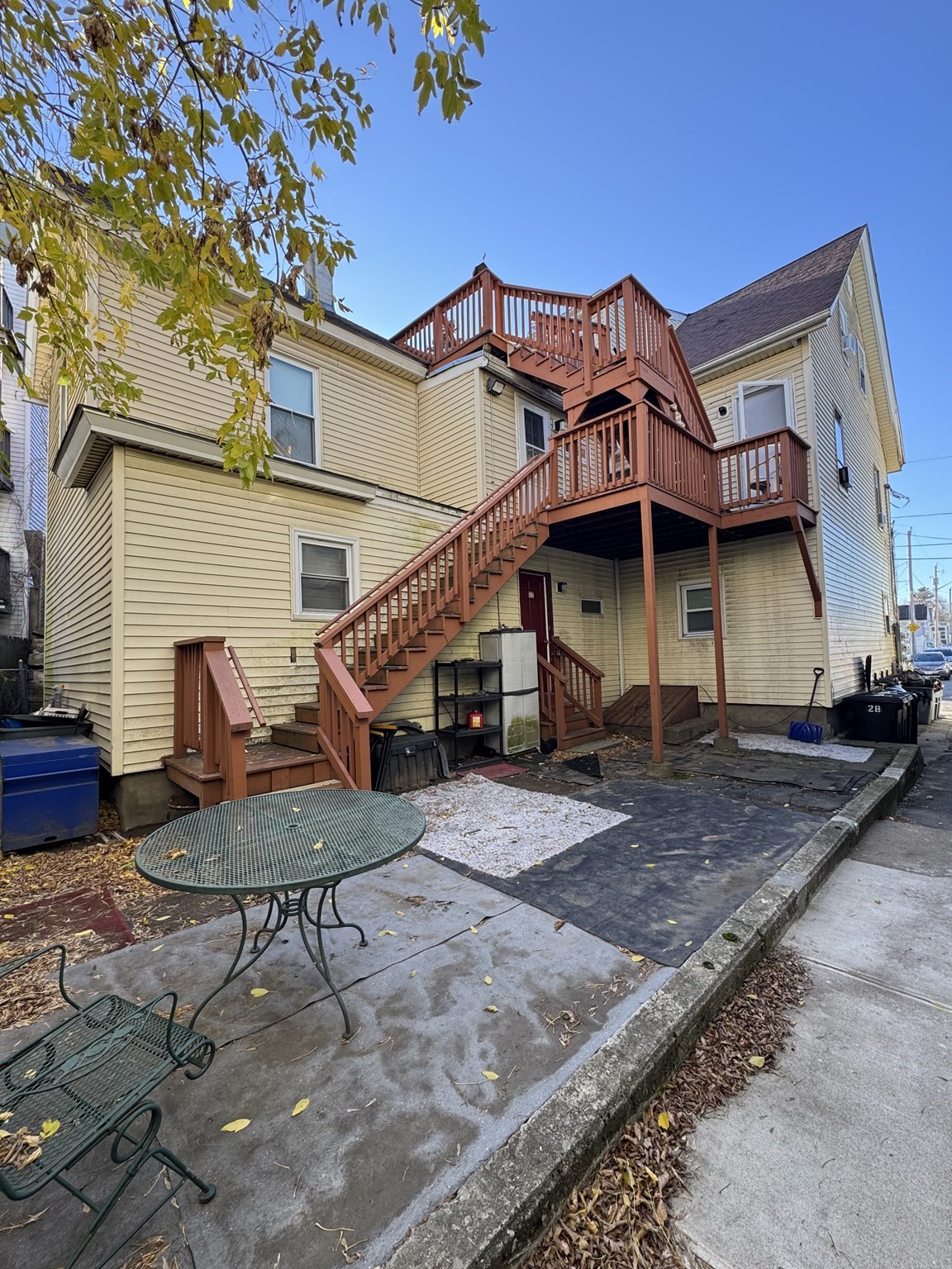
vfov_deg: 102.1
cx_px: 476
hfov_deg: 85.7
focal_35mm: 14
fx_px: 513
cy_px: 634
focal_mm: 2.22
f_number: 2.2
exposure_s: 1/137
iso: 40
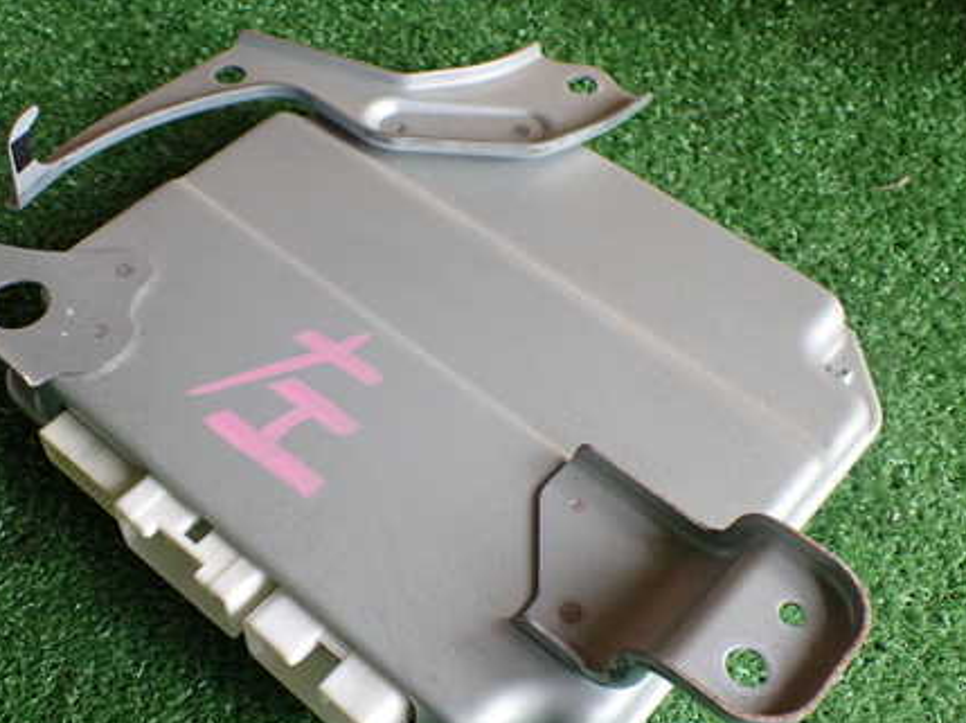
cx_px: 374
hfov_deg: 44.5
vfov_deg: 34.3
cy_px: 410
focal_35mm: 42
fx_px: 1171
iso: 250
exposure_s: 1/125
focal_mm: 5.4
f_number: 2.3
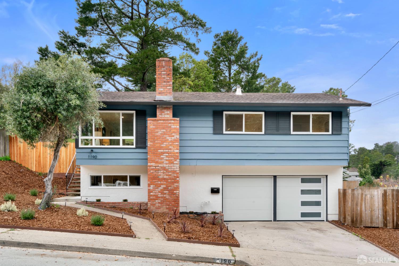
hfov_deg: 61.9
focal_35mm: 30
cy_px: 133
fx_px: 332
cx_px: 200
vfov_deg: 43.6
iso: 250
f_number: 16
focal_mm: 30
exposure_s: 1/10
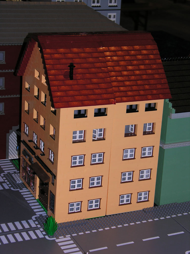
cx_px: 95
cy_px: 127
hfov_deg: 17.2
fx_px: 629
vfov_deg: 22.8
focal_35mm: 86
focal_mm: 21.8
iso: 50
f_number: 3.5
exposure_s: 1/120
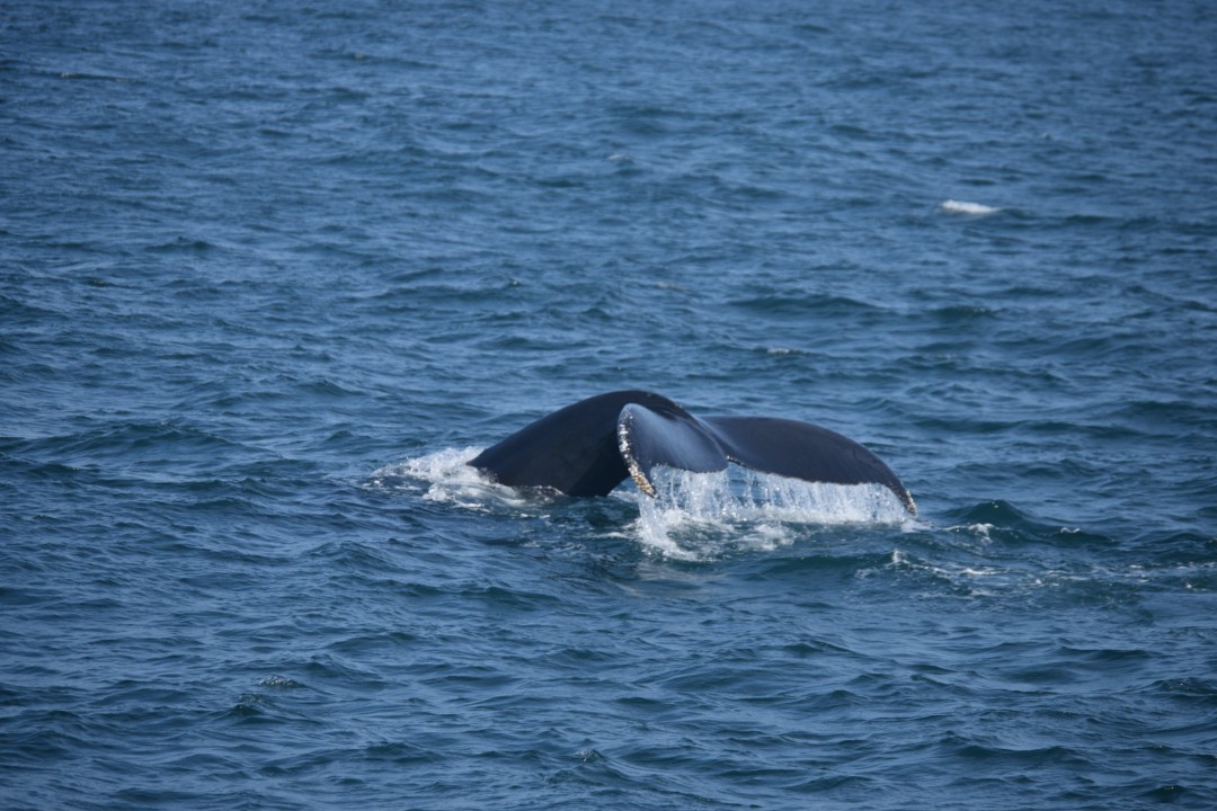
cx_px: 608
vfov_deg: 6.3
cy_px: 406
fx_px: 7352
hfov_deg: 9.5
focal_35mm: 218
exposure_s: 1/1600
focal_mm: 145
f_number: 5.6
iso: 200
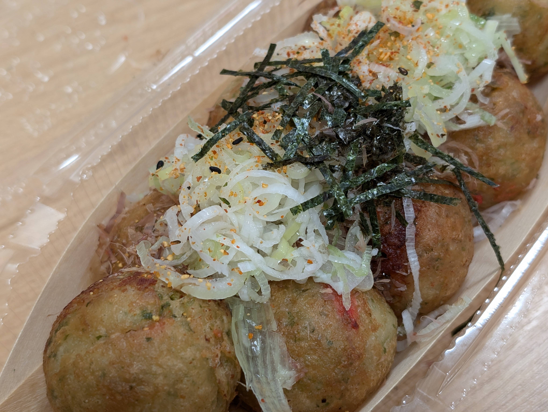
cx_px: 274
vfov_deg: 29.7
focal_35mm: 49
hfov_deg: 38.9
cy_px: 206
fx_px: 777
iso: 53
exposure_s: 1/40
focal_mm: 6.9
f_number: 1.68
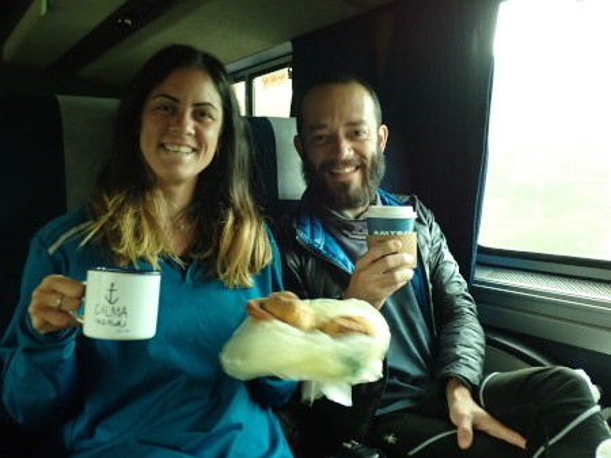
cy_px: 229
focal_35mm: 36
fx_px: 635
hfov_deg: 51.4
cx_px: 306
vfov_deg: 39.6
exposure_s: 1/4
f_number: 2.5
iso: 400
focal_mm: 6.37
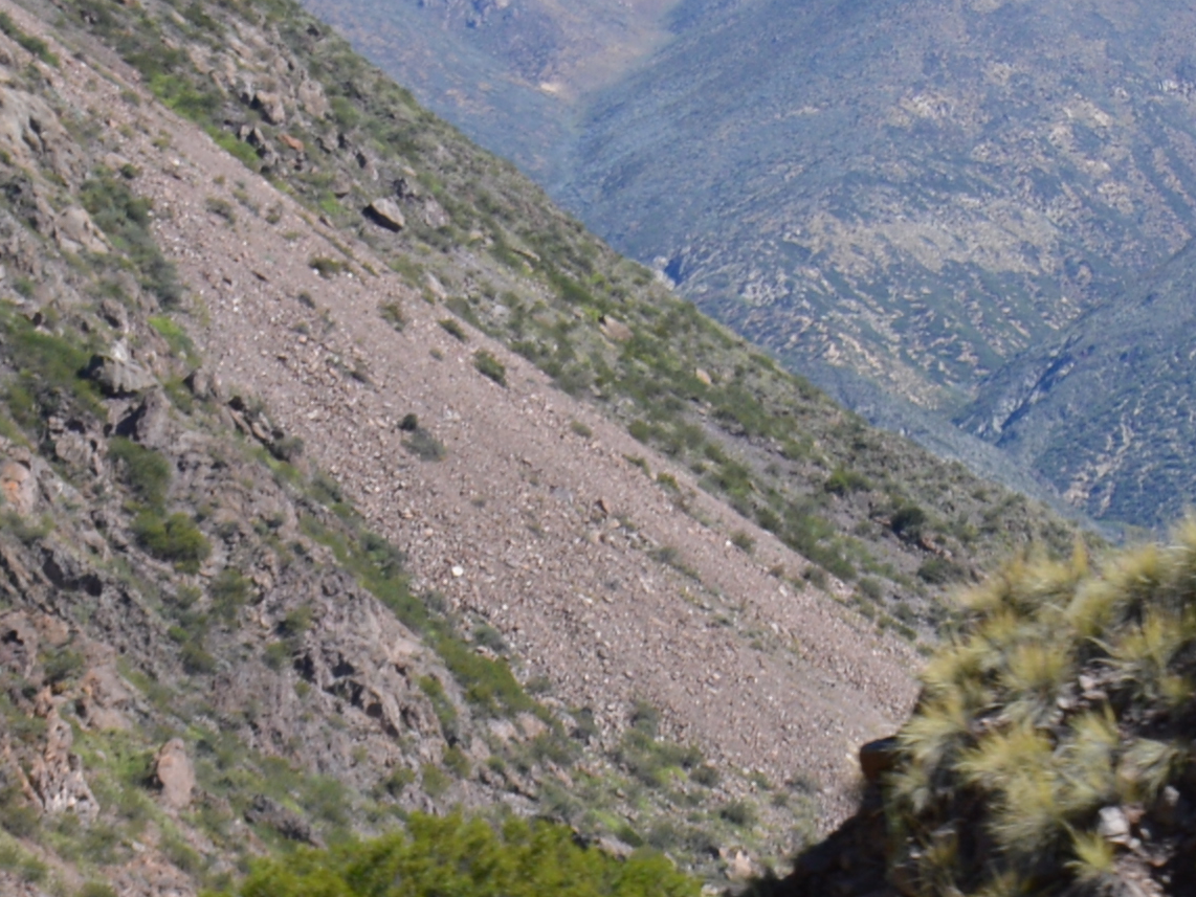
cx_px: 1476
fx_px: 5771
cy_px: -499
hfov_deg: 11.6
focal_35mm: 167
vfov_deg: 8.7
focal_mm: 22
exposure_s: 1/250
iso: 100
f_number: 8
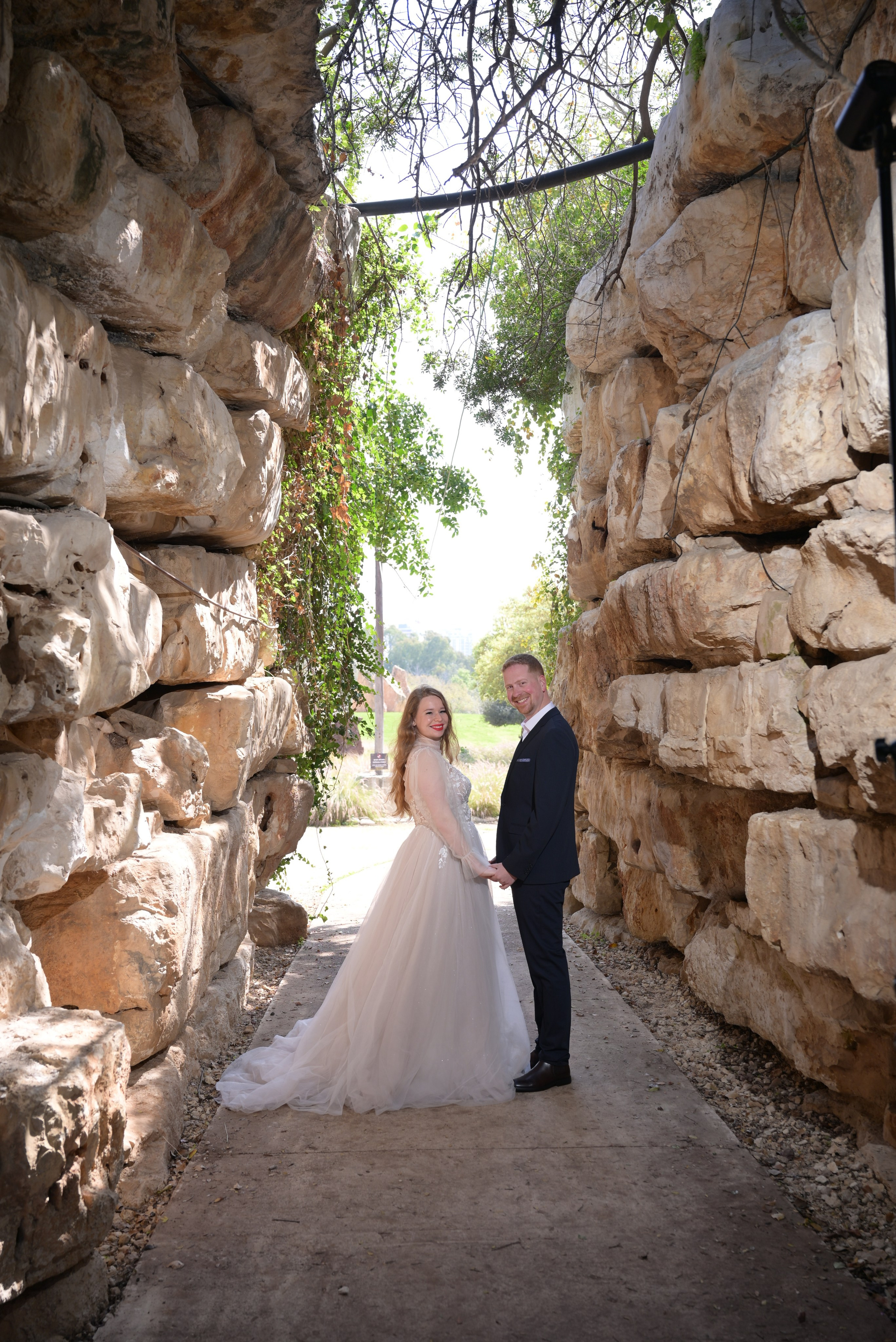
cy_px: 671
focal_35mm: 33
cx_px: 448
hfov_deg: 40.0
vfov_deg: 57.2
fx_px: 1231
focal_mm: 33
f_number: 4
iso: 100
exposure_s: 1/200
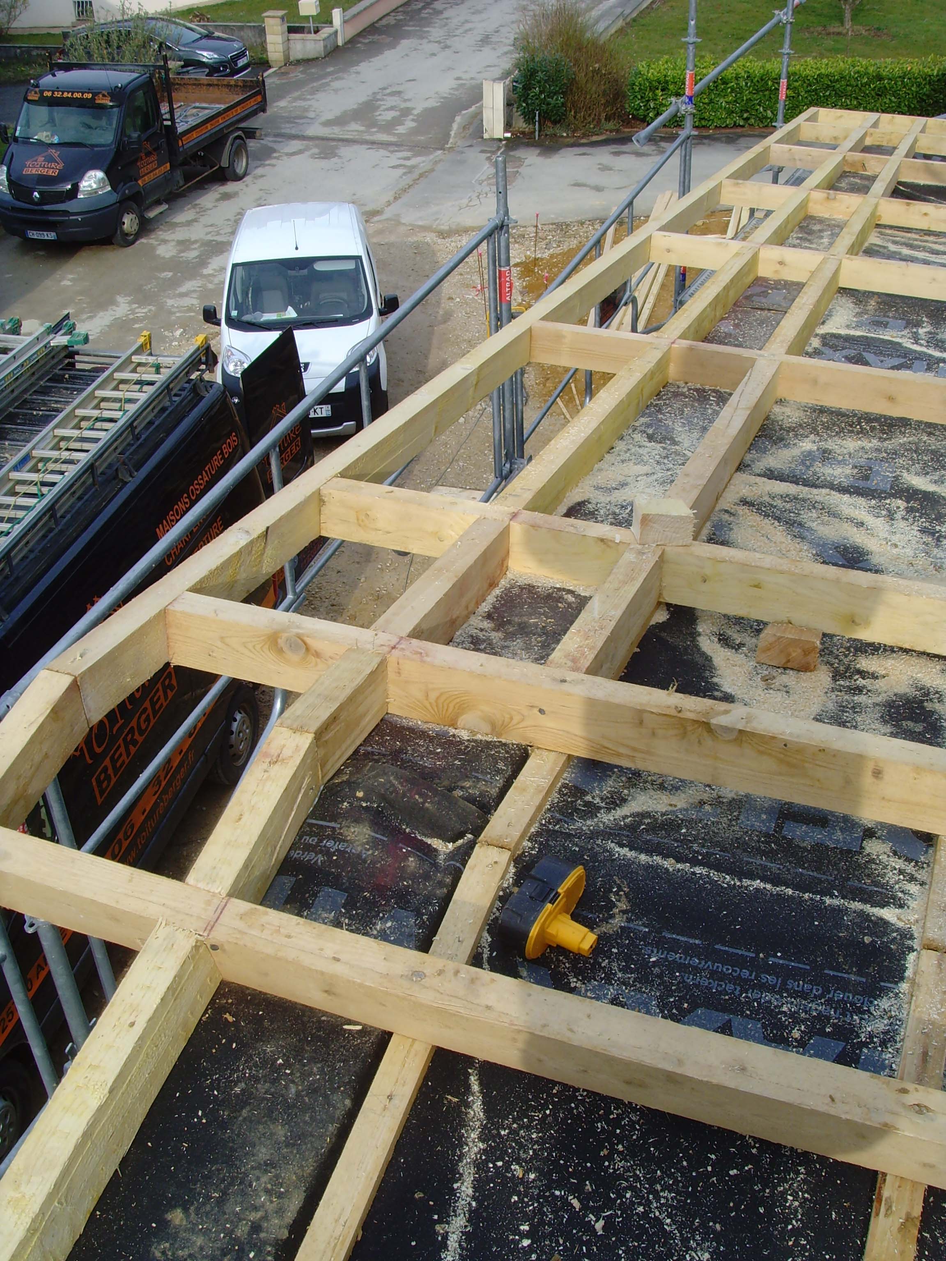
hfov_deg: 36.8
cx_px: 473
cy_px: 630
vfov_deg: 47.9
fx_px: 1421
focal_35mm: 39
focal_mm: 6.6
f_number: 6.3
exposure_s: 1/180
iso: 80
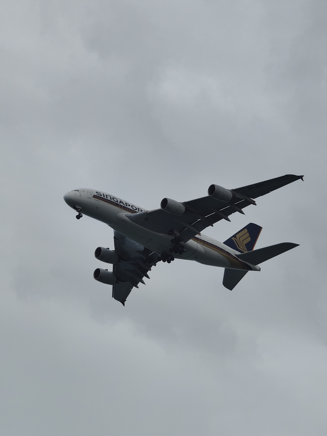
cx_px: 164
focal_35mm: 140
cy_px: 218
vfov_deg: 14.1
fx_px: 1763
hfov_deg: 10.6
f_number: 2.55
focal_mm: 13.3
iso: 50
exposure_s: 1/640
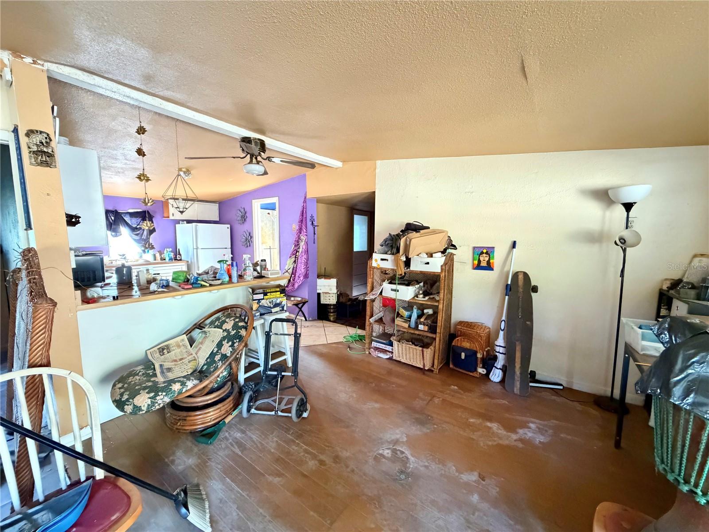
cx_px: 354
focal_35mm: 14
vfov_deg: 85.7
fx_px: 287
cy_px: 266
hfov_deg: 102.1
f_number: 2.2
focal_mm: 2.22
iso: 1600
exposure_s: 1/30
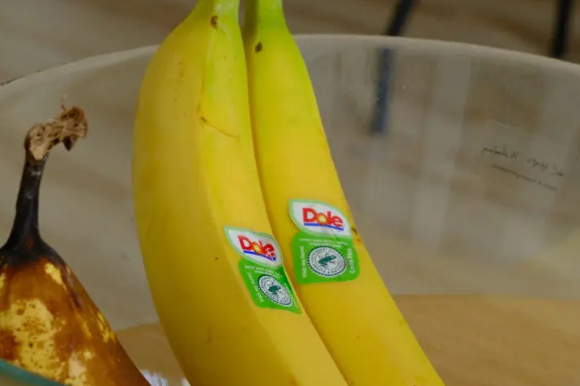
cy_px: 249
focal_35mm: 93
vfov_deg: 14.7
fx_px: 1498
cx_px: 236
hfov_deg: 21.9
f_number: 8
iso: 800
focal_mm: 43.2
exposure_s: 1/125
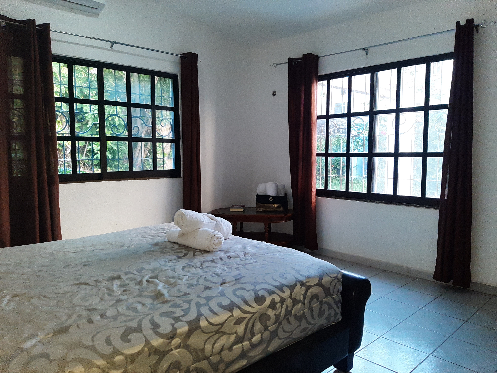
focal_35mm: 26
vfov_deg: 53.1
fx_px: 373
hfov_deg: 67.3
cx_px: 248
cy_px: 186
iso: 160
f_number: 1.7
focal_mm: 3.93
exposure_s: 1/60
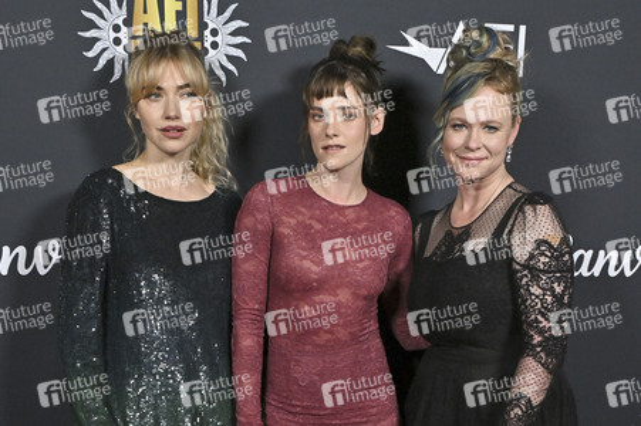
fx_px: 658
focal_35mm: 37
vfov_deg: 35.9
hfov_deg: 51.9
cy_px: 213
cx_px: 320
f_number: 6.3
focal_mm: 37
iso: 2500
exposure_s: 1/320
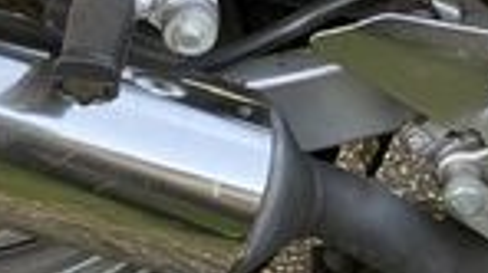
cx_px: 115
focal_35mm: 132
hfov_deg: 16.2
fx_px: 1707
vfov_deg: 8.7
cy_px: -250
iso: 40
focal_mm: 3.99
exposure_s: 1/121
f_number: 1.8
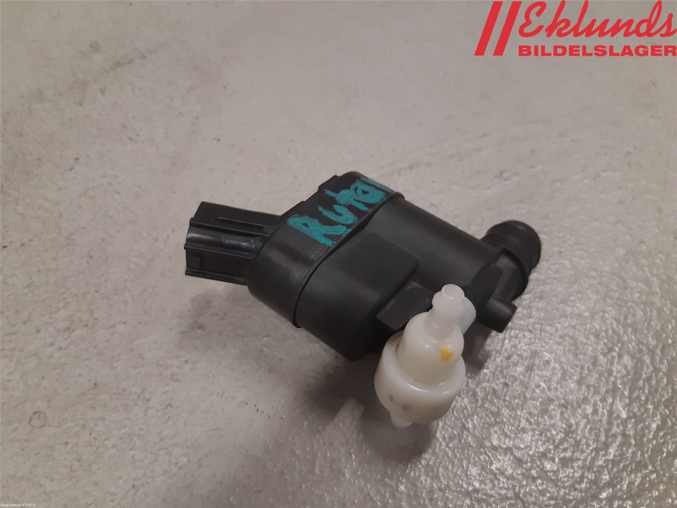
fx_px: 508
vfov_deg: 53.1
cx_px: 338
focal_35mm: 26
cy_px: 254
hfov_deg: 67.3
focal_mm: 3.93
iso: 100
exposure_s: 1/50
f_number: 1.7
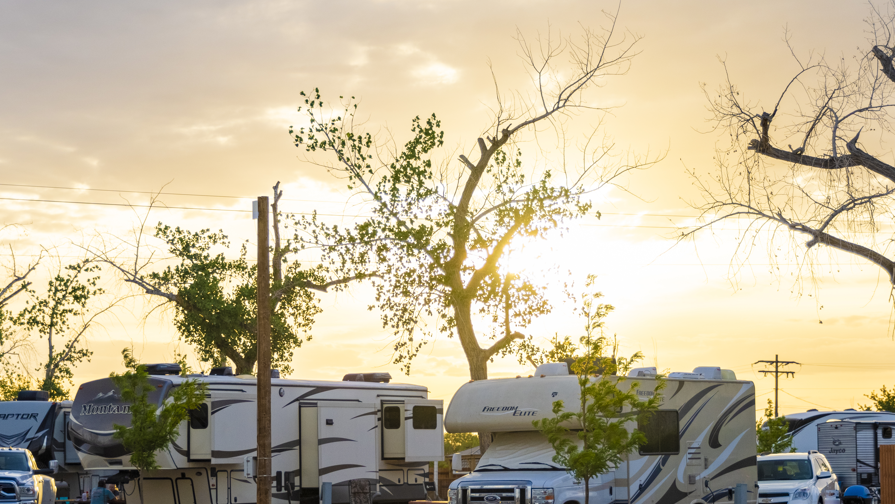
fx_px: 2516
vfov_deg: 11.4
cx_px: 446
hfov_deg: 20.2
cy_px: 308
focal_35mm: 106
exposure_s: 1/500
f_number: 2.8
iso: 500
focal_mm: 44
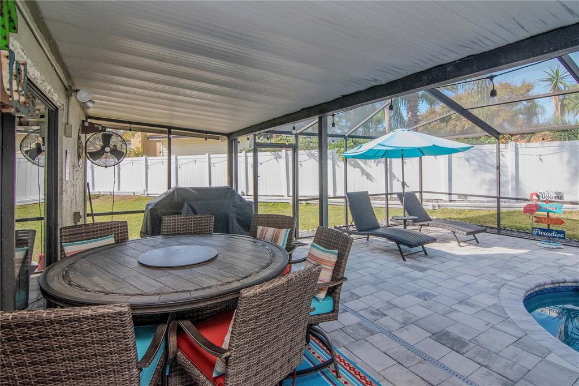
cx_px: 290
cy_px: 193
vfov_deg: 72.0
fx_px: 265
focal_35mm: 16
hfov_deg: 95.0
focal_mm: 11
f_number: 11
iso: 1250
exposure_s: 1/200
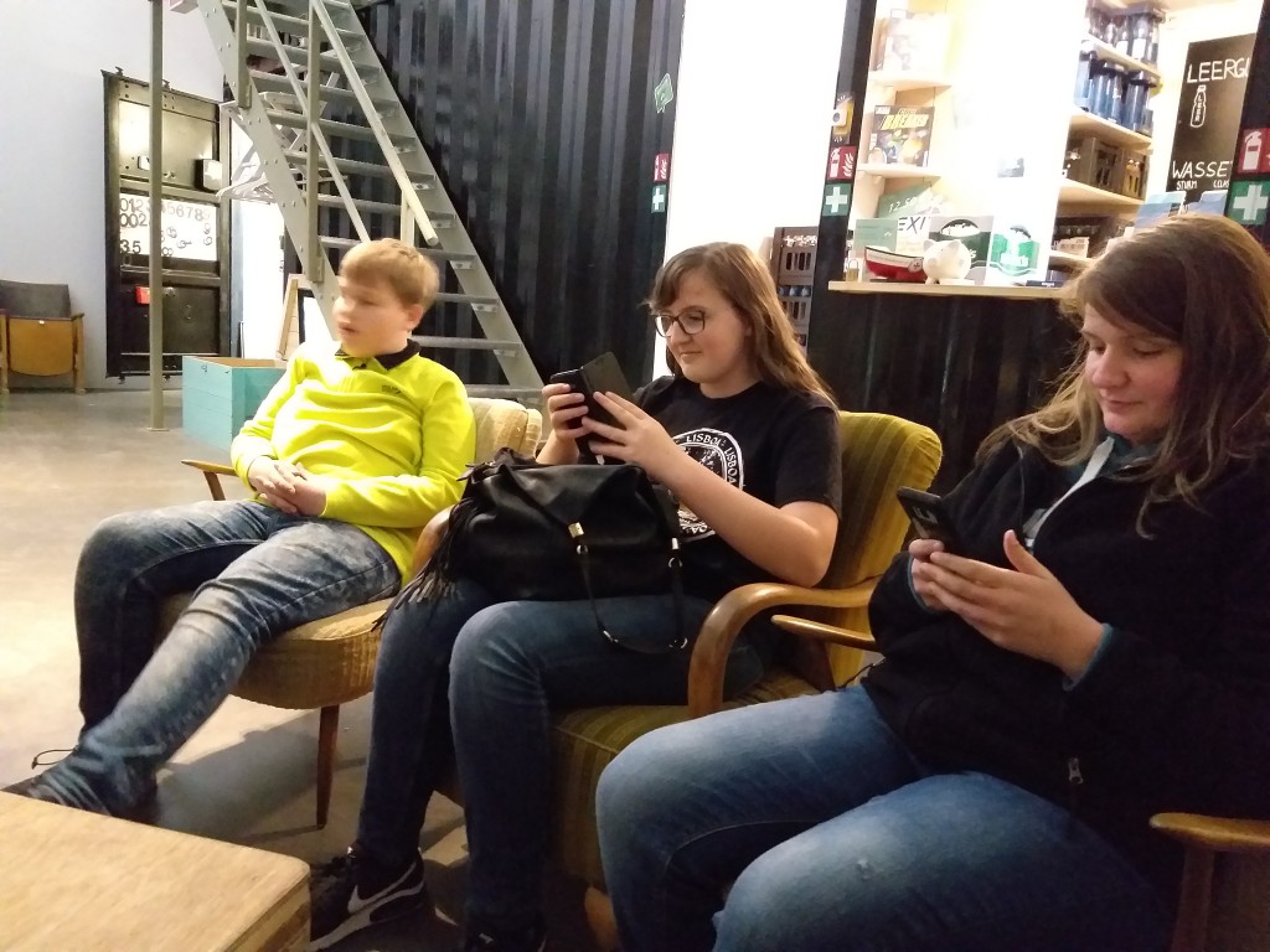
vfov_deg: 53.1
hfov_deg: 67.3
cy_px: 476
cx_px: 635
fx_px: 954
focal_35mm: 26
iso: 1600
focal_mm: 3.93
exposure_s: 1/13
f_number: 1.7
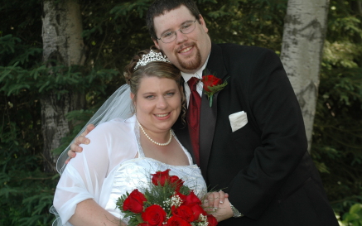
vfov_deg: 15.1
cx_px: 184
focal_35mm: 87
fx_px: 854
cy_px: 103
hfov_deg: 23.9
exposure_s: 1/160
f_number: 6.3
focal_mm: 55
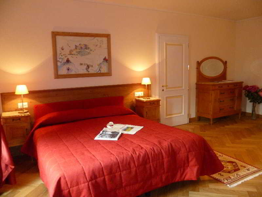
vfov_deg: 49.7
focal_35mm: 28
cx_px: 131
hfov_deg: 63.4
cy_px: 98
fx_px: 212
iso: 400
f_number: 2.8
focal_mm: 5
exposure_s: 1/30
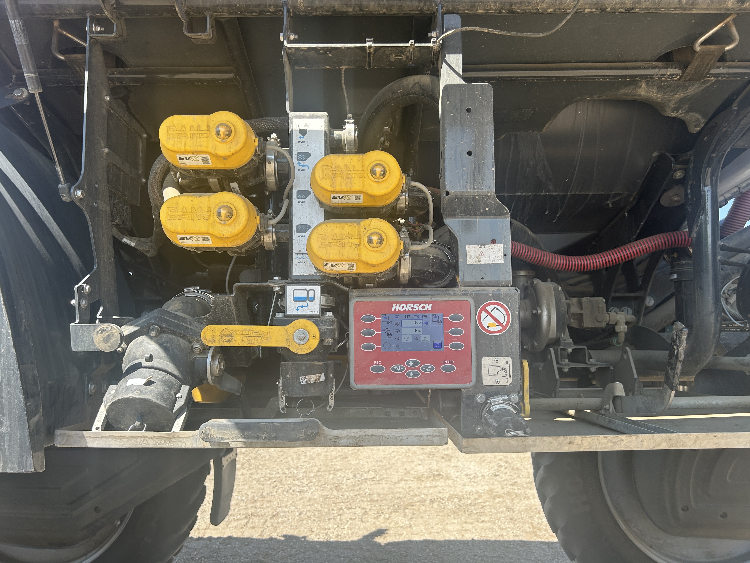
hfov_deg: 67.3
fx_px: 563
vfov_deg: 53.1
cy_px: 282
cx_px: 375
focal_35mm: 26
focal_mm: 5.7
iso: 50
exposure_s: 1/814
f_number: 1.5
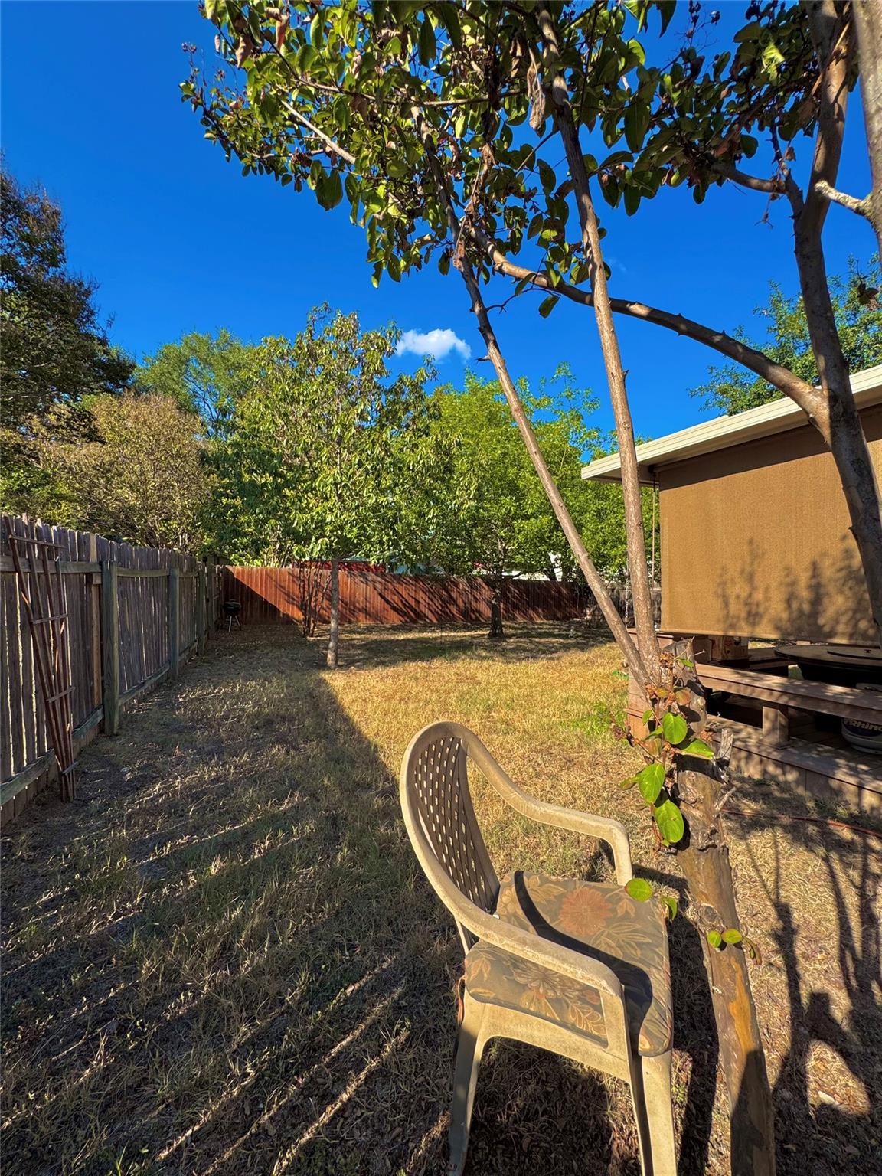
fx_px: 476
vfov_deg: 102.1
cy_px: 588
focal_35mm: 14
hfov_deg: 85.7
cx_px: 441
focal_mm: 2.22
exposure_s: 1/993
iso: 50
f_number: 2.2
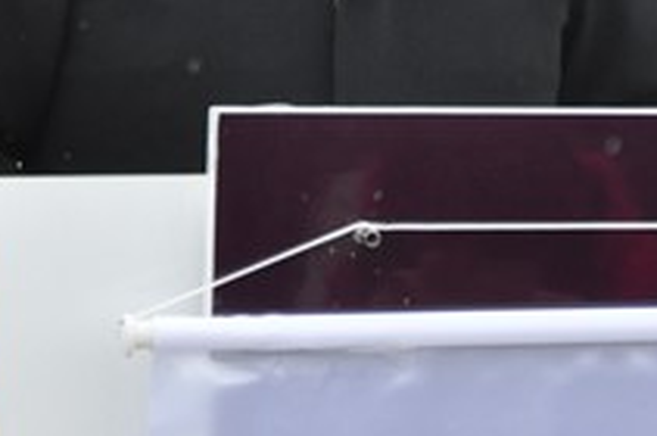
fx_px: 5904
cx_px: 290
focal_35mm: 324
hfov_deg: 6.4
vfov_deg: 4.2
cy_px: -184
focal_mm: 70
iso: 1600
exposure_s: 1/400
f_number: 5.3
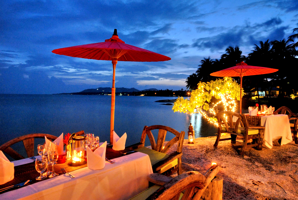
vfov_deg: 53.3
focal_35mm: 24
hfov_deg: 73.7
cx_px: 149
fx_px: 199
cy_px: 100
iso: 400
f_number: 11
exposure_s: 6
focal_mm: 16
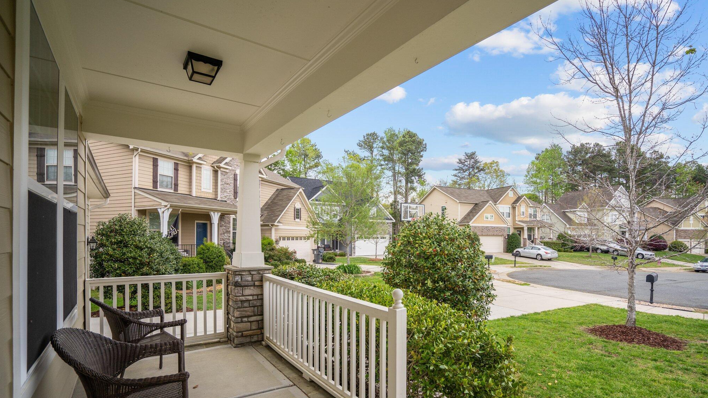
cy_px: 224
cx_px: 357
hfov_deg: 95.9
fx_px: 319
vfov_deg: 63.7
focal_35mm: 17
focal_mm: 16
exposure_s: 1/60
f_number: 4
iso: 320
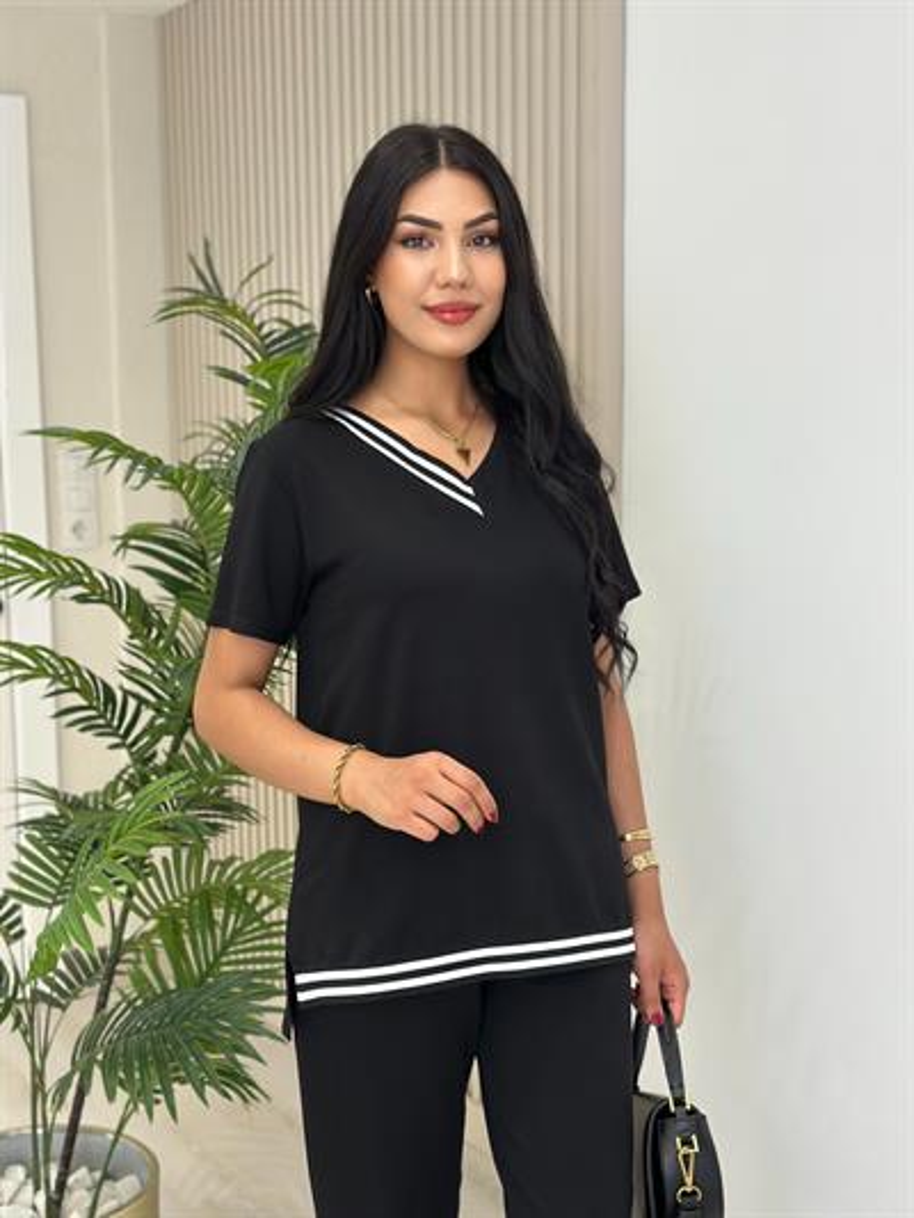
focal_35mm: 48
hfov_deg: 30.3
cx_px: 457
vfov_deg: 39.6
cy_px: 609
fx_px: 1689
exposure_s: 1/139
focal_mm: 6.86
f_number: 1.78
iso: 64
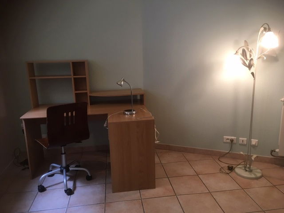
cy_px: 106
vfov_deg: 48.2
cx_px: 142
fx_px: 238
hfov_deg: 61.7
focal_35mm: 29
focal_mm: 4.15
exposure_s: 1/33
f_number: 2.2
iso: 125
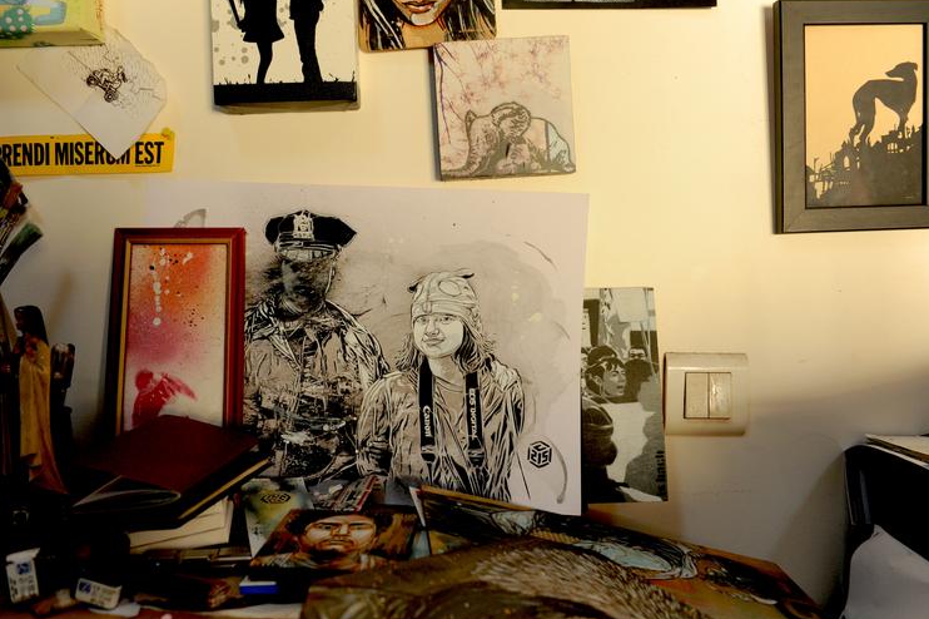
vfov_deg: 43.6
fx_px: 774
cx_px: 451
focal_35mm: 30
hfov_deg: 61.9
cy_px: 313
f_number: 4.5
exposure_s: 1/100
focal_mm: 29
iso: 1250
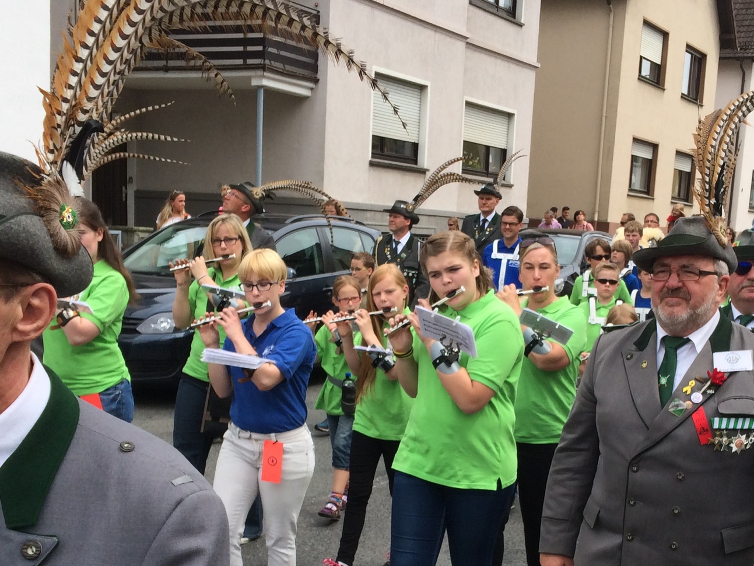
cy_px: 462
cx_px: 455
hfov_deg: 33.1
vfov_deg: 24.8
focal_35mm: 58
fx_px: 1263
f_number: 2.2
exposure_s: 1/1140
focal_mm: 4.12
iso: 32
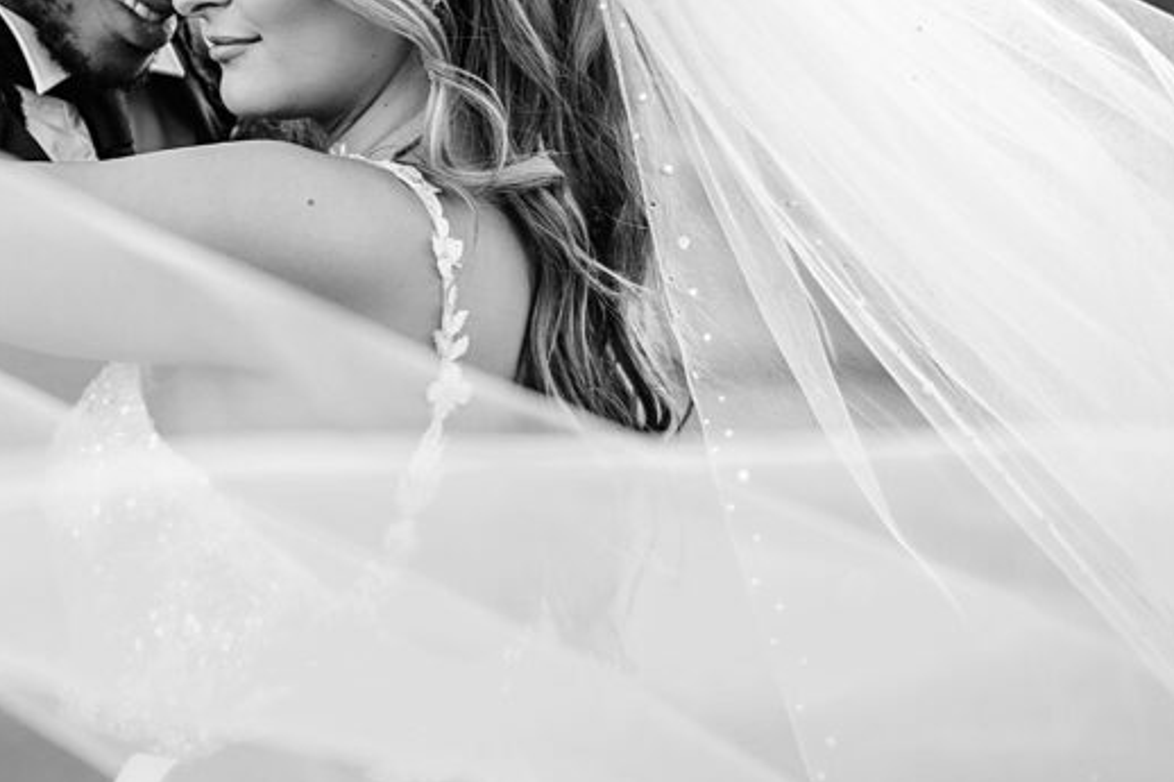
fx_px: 2836
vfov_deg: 15.6
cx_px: 281
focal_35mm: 87
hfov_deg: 23.1
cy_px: 172
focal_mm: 44
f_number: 2.8
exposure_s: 1/200
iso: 500
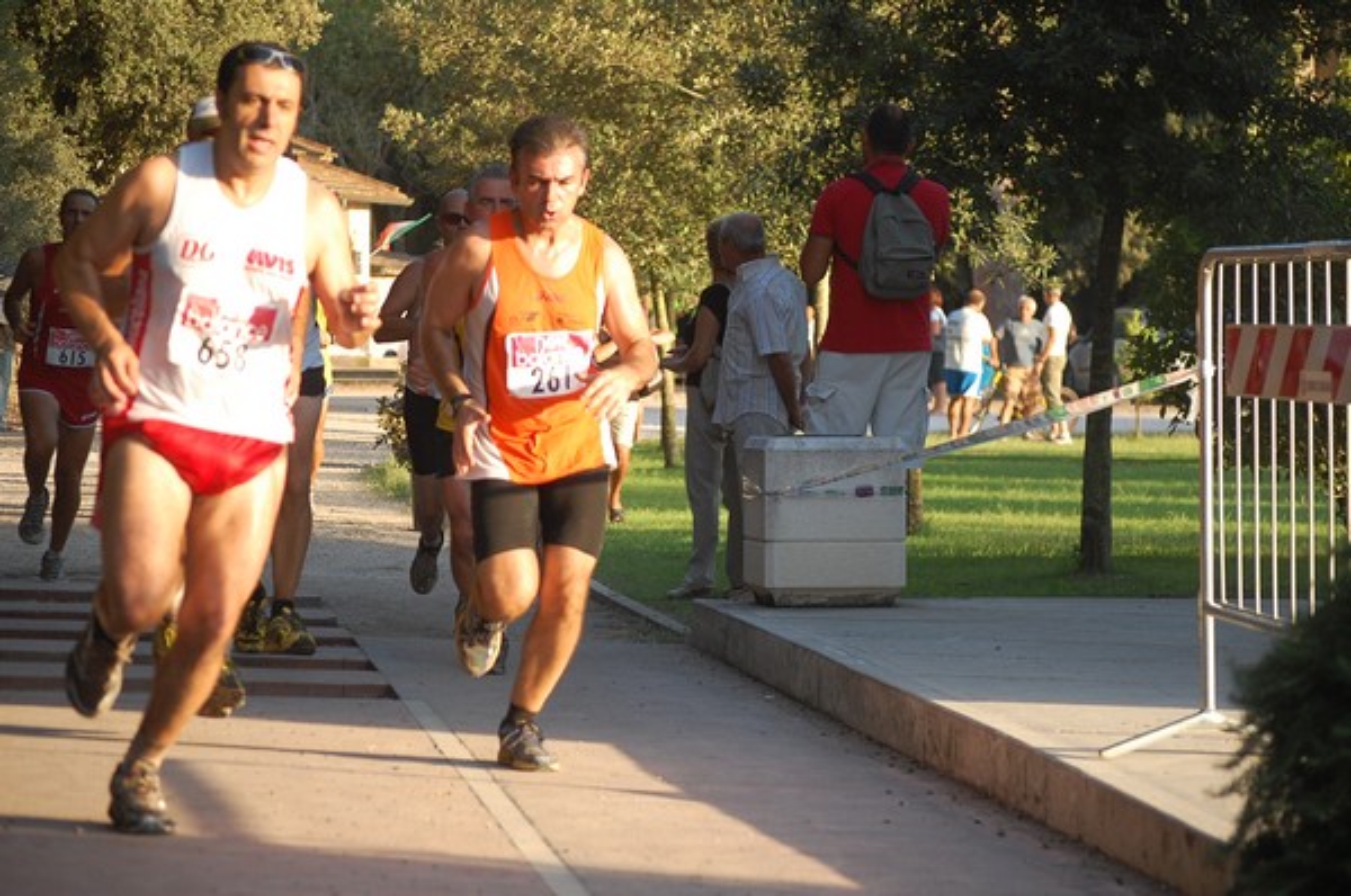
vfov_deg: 11.1
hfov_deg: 16.7
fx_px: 4608
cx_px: 676
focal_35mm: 123
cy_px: 448
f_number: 4.5
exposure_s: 1/500
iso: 560
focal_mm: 82
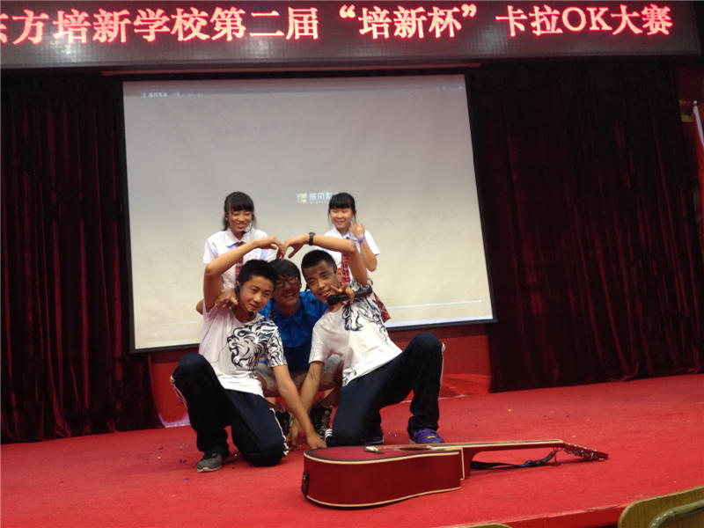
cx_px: 352
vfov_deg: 40.7
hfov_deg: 52.6
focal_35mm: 35
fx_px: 712
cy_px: 264
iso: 125
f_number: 2.4
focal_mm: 4.28
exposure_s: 1/20
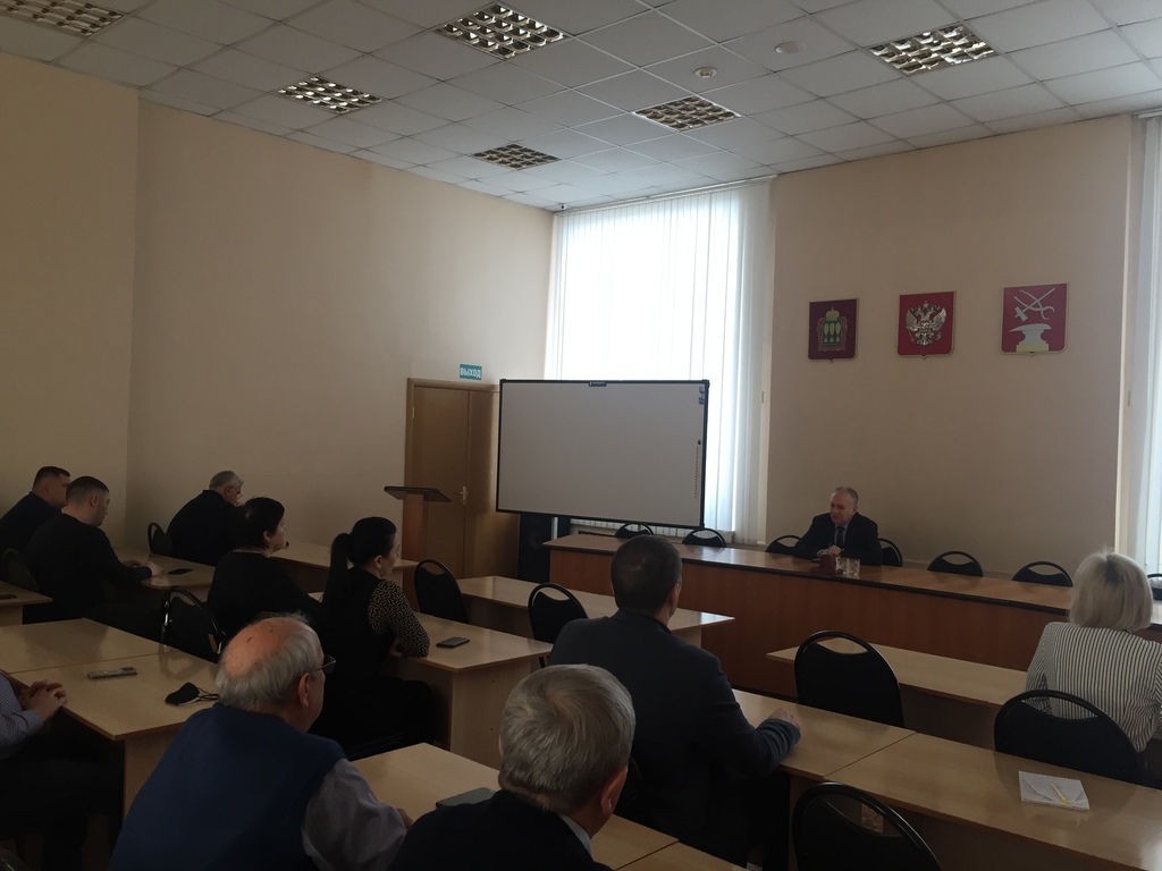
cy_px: 436
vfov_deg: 48.2
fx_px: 973
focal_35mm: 29
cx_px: 581
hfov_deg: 61.7
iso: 32
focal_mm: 4.15
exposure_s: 1/33
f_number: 2.2
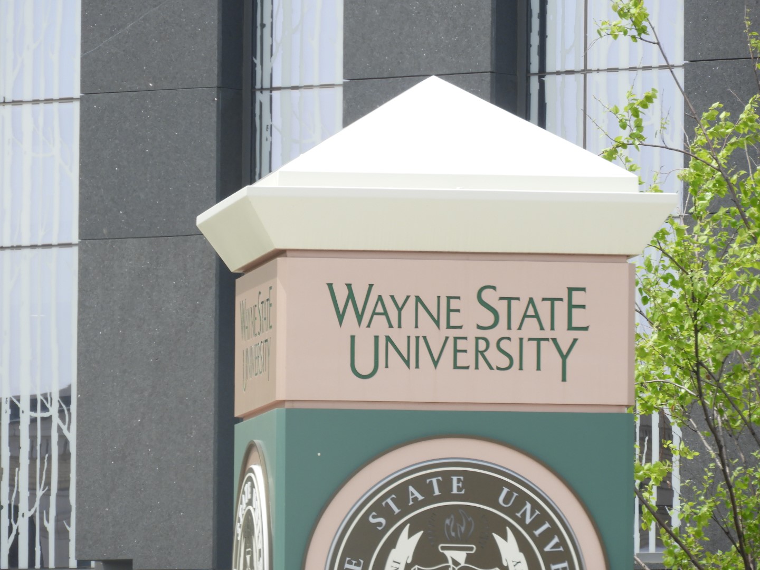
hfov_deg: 4.4
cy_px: 285
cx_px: 380
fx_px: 9880
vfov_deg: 3.3
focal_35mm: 450
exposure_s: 1/320
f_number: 5.6
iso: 100
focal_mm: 80.6
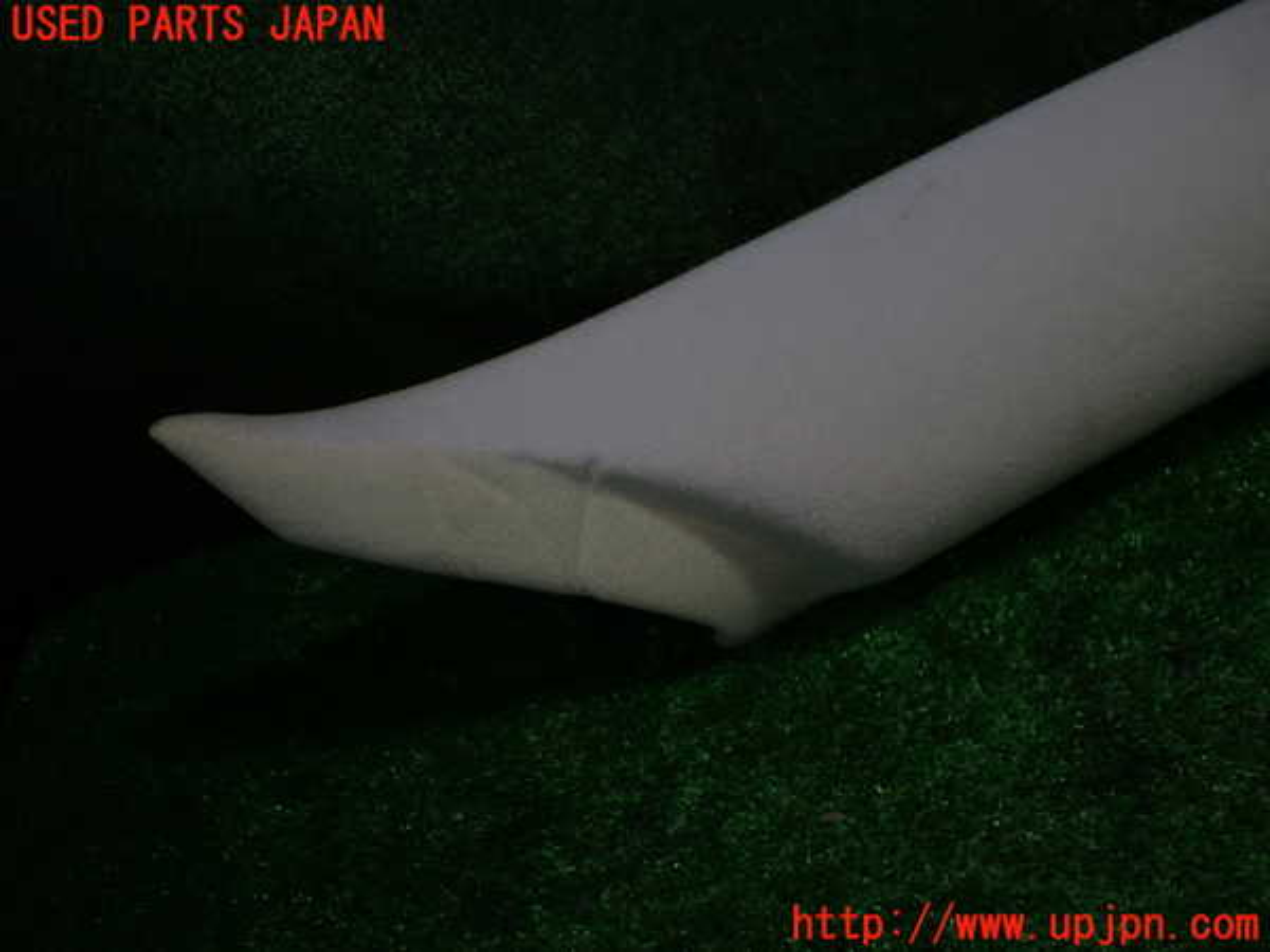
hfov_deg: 60.0
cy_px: 476
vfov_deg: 46.8
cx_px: 635
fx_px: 1101
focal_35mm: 30
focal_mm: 5.4
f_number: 2.3
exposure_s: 1/125
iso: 160
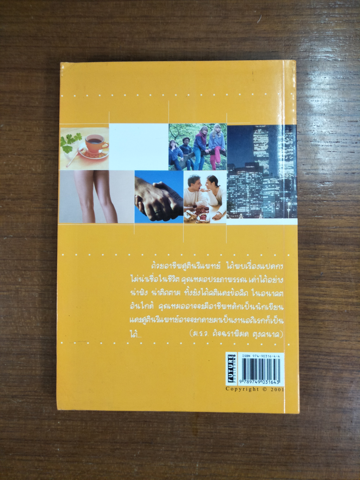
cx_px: 180
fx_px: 277
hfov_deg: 66.0
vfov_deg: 81.7
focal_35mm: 20
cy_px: 240
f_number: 2.2
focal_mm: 3.46
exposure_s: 1/33
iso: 203
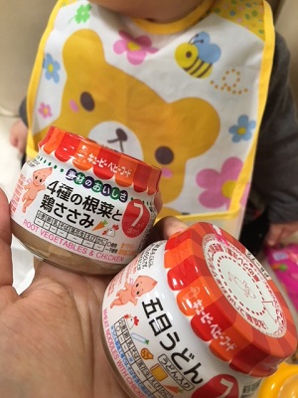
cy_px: 199
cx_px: 149
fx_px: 333
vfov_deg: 61.7
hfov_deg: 48.2
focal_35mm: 29
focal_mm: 4.15
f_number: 2.2
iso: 50
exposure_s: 1/30
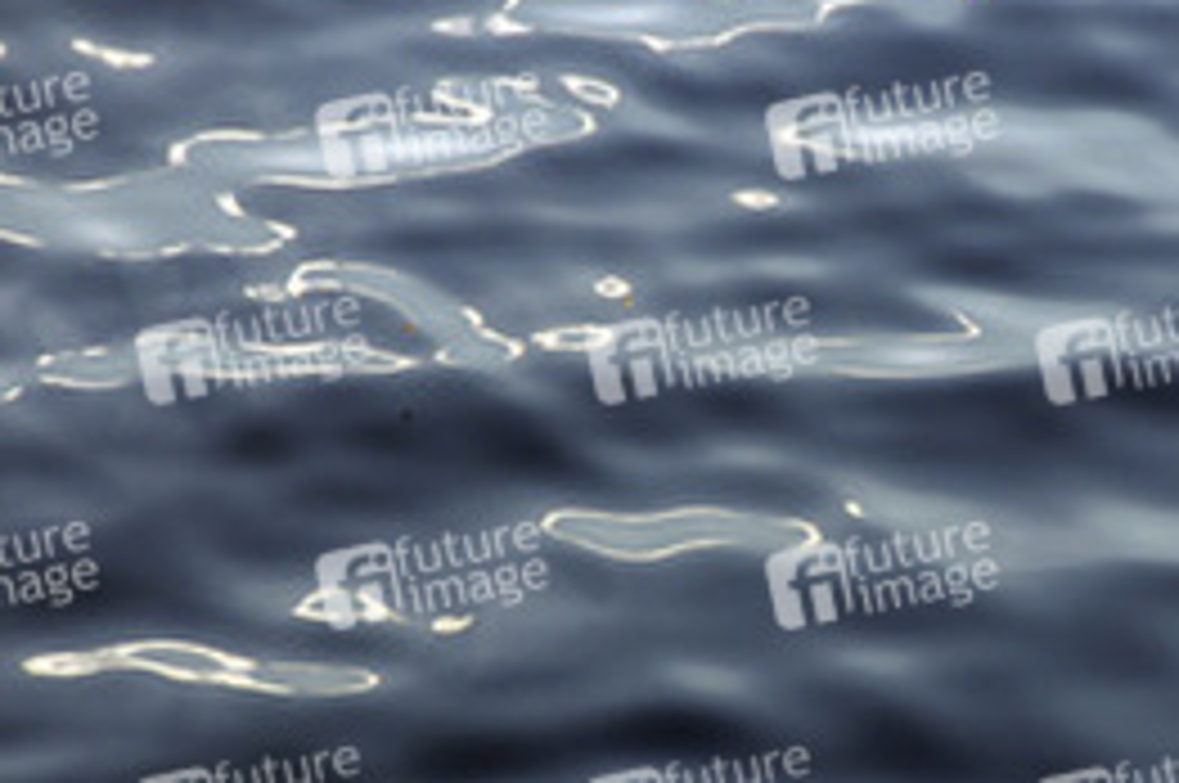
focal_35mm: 516
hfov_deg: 4.0
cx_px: 763
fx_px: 16878
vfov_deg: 2.7
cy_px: 464
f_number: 5.6
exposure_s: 1/500
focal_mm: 200
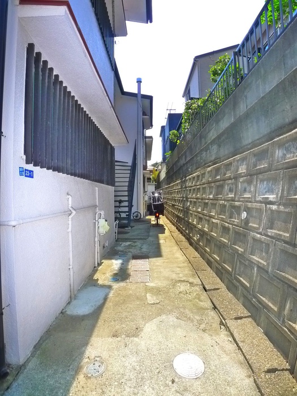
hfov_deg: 56.8
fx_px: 275
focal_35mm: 24
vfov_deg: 71.6
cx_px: 148
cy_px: 198
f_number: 4
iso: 400
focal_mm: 5.1
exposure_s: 1/400
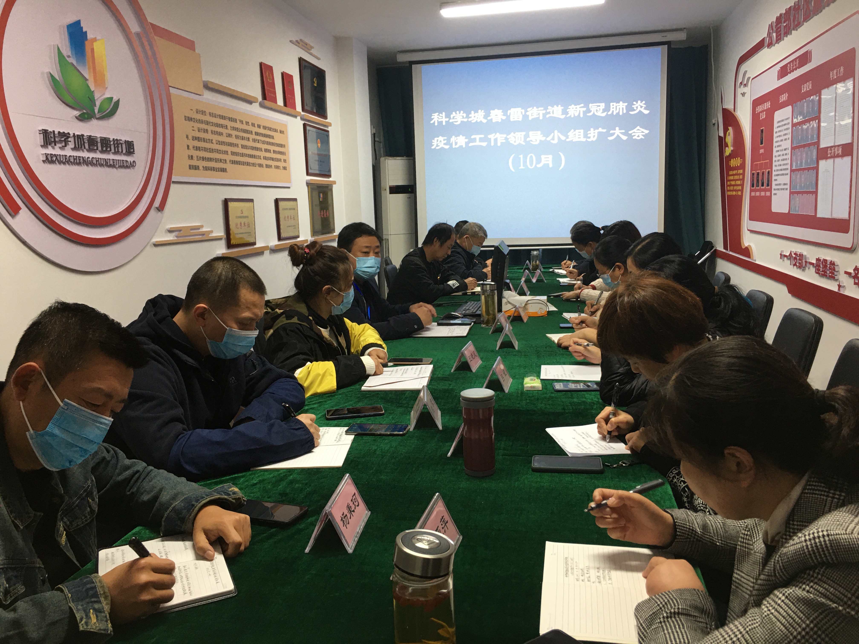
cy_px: 322
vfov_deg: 48.2
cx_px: 430
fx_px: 720
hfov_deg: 61.7
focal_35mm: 29
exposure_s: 1/17
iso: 40
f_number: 2.2
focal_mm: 4.15
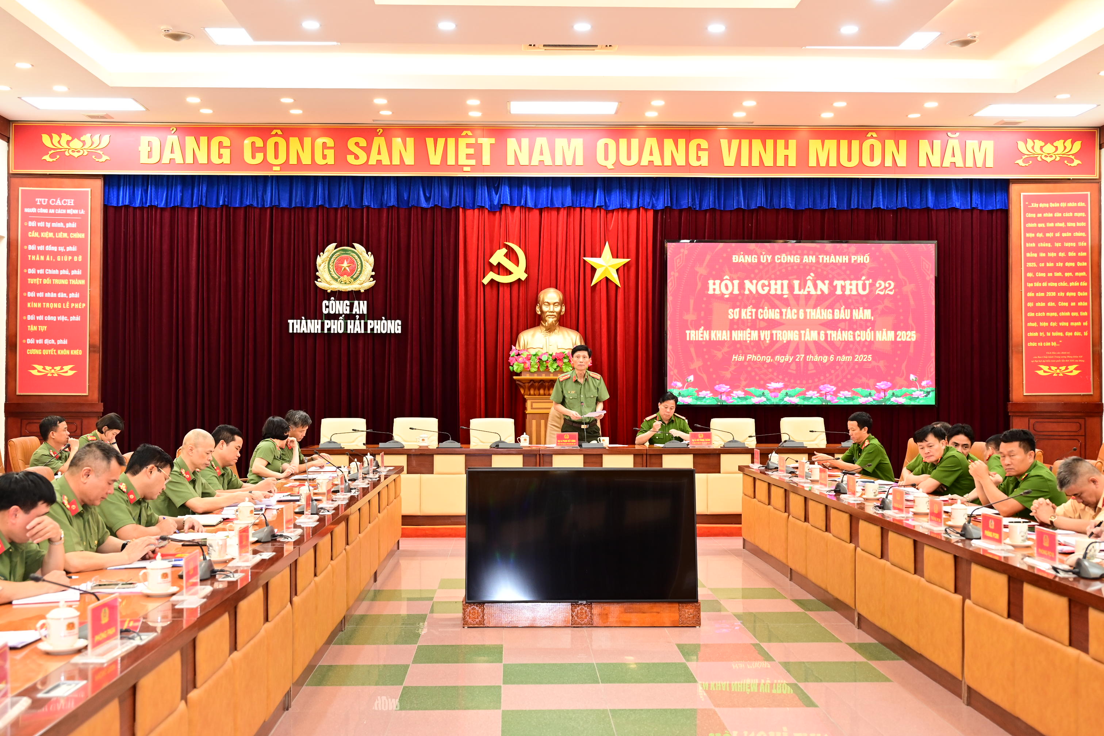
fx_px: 1227
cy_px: 368
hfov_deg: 48.5
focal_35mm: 40
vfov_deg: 33.4
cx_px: 552
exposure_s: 1/100
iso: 1600
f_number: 4
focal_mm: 40
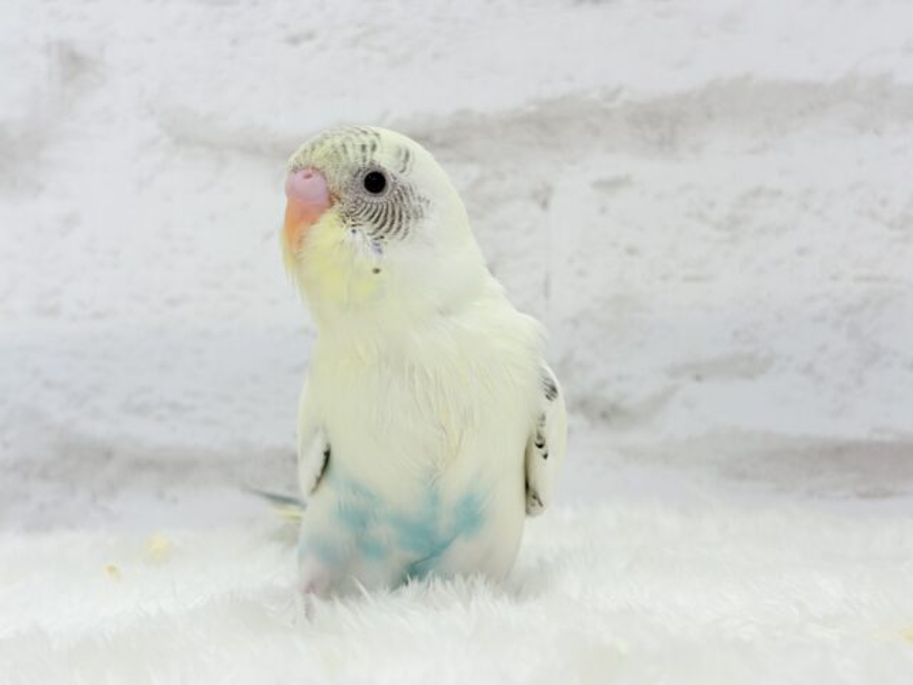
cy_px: 342
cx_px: 456
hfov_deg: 36.8
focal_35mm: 52
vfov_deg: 28.0
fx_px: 1372
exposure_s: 1/50
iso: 32
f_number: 1.6
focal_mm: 5.96
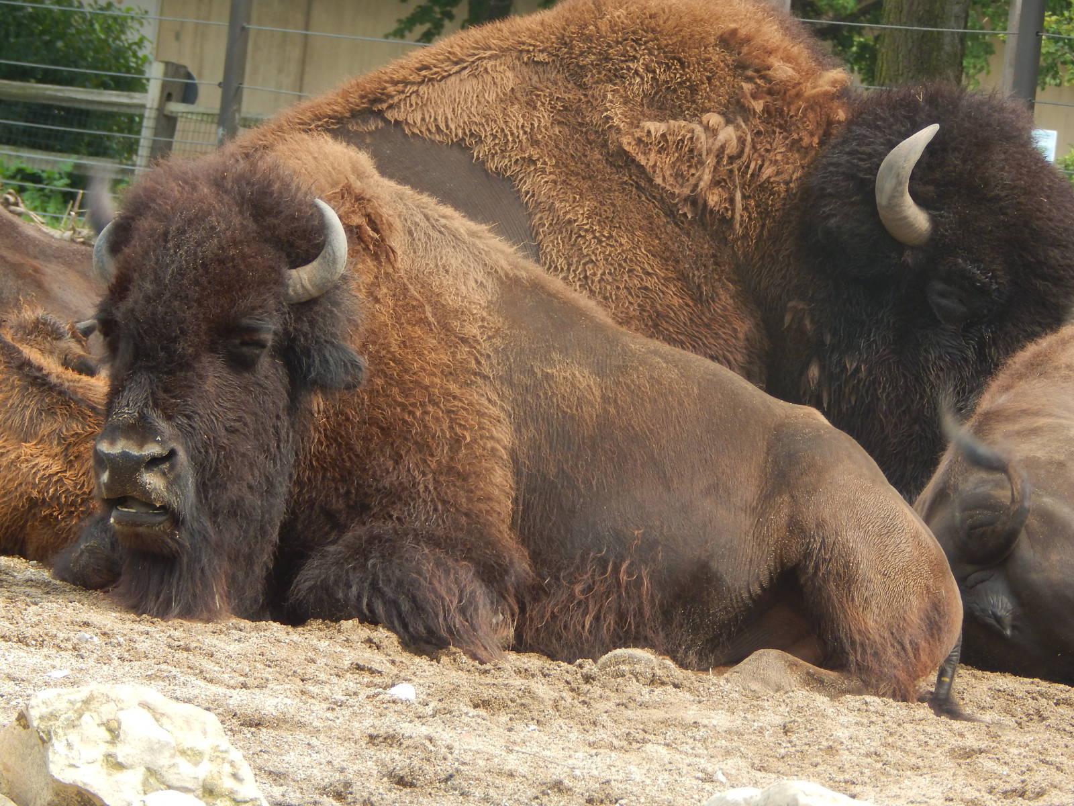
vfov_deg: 4.7
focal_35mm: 315
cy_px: 403
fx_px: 9773
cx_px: 537
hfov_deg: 6.3
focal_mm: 56.5
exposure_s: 1/200
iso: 125
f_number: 5.7
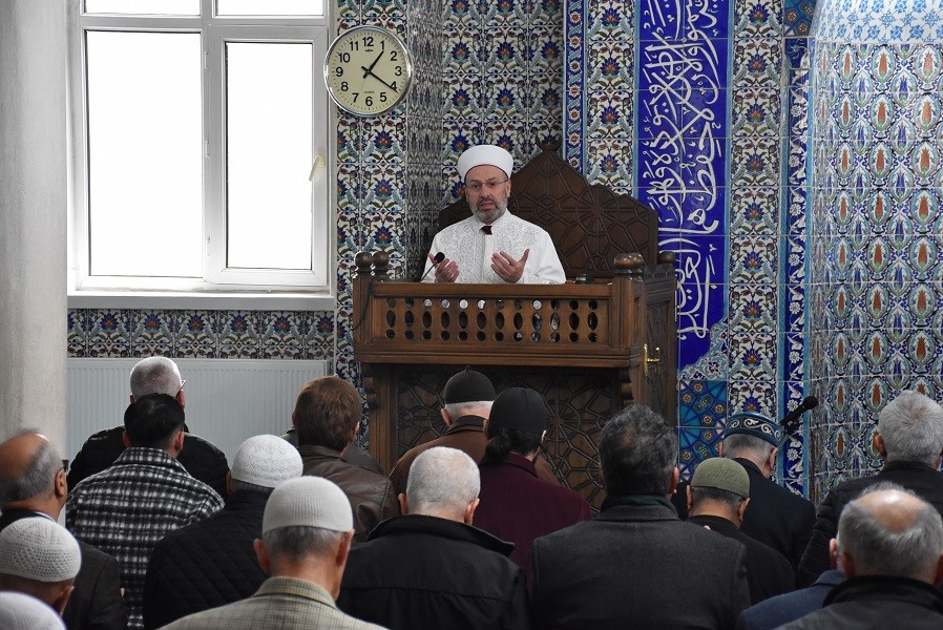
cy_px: 315
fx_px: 2438
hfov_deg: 21.9
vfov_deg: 14.7
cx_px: 472
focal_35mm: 93
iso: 2500
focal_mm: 62
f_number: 5
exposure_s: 1/60
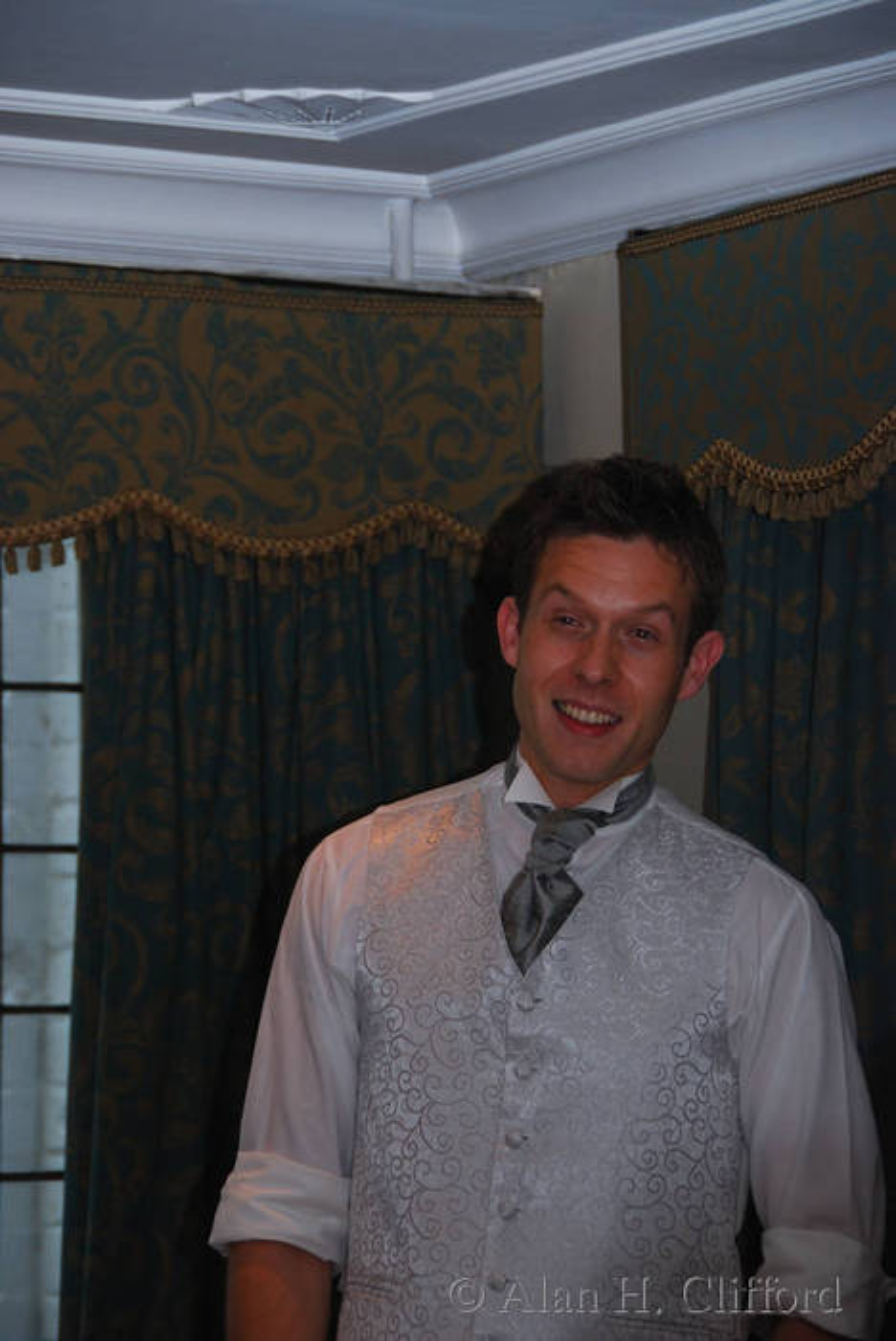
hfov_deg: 8.7
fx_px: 5868
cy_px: 670
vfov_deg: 13.0
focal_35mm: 158
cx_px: 448
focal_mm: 105
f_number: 5.6
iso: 280
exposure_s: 1/200
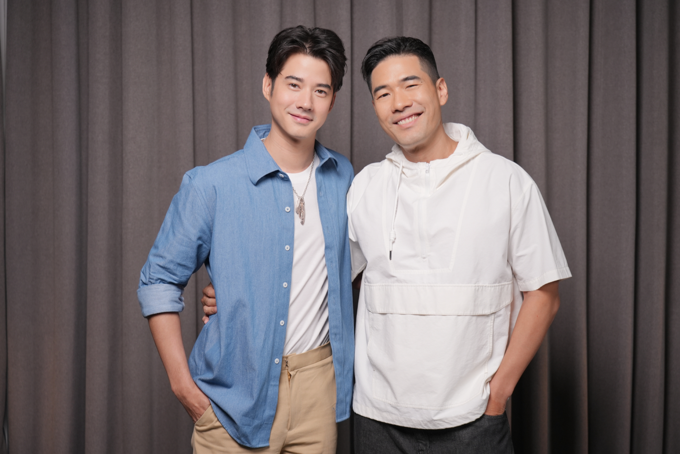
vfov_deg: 25.5
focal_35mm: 53
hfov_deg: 37.5
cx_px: 340
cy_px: 227
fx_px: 1001
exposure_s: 1/60
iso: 250
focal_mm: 53
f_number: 4
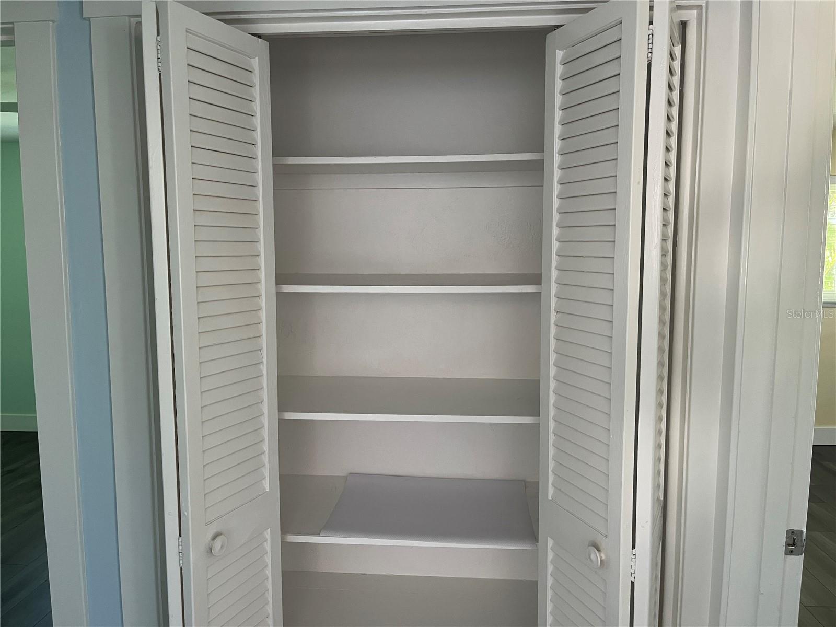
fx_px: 628
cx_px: 418
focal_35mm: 26
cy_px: 314
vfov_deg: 53.1
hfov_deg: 67.3
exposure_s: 1/60
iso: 200
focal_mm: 5.1
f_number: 1.6
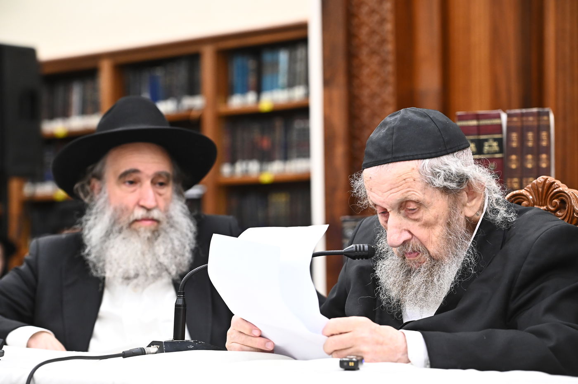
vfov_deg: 11.8
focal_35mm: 116
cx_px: 289
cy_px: 192
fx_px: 1861
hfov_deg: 17.6
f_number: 5
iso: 3200
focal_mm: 116
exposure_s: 1/200
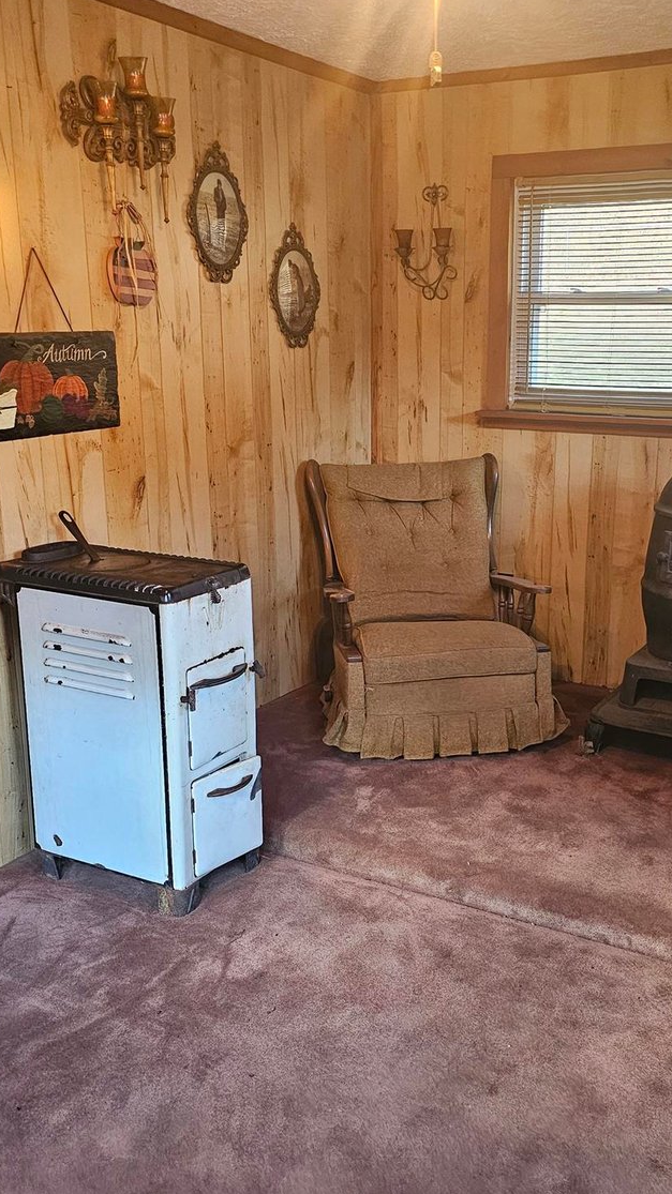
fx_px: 1077
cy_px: 597
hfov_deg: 34.3
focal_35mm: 34
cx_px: 455
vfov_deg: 58.0
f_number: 1.7
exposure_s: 1/120
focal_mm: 6.3
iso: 1000
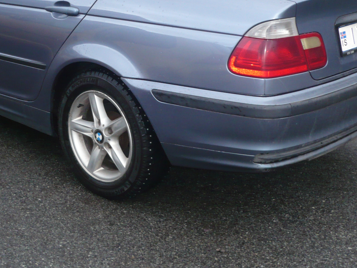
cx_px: 136
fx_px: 640
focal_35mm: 62
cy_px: 42
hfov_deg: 31.1
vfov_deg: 23.2
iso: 160
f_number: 2.8
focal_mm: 5.8
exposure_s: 1/30
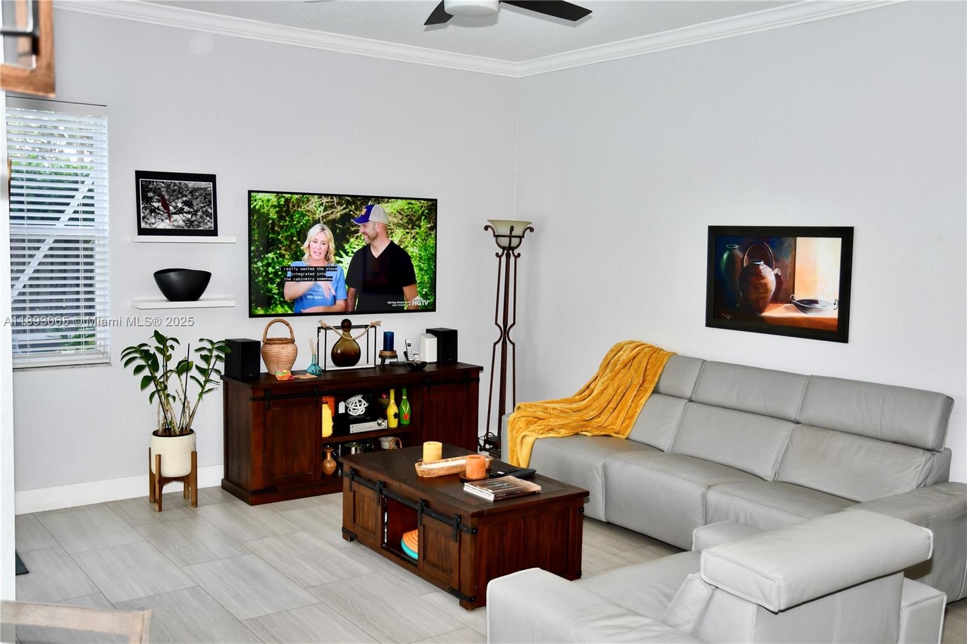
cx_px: 484
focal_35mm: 36
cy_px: 322
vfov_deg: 36.9
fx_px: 967
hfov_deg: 53.1
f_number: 4
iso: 320
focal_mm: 24
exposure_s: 1/60
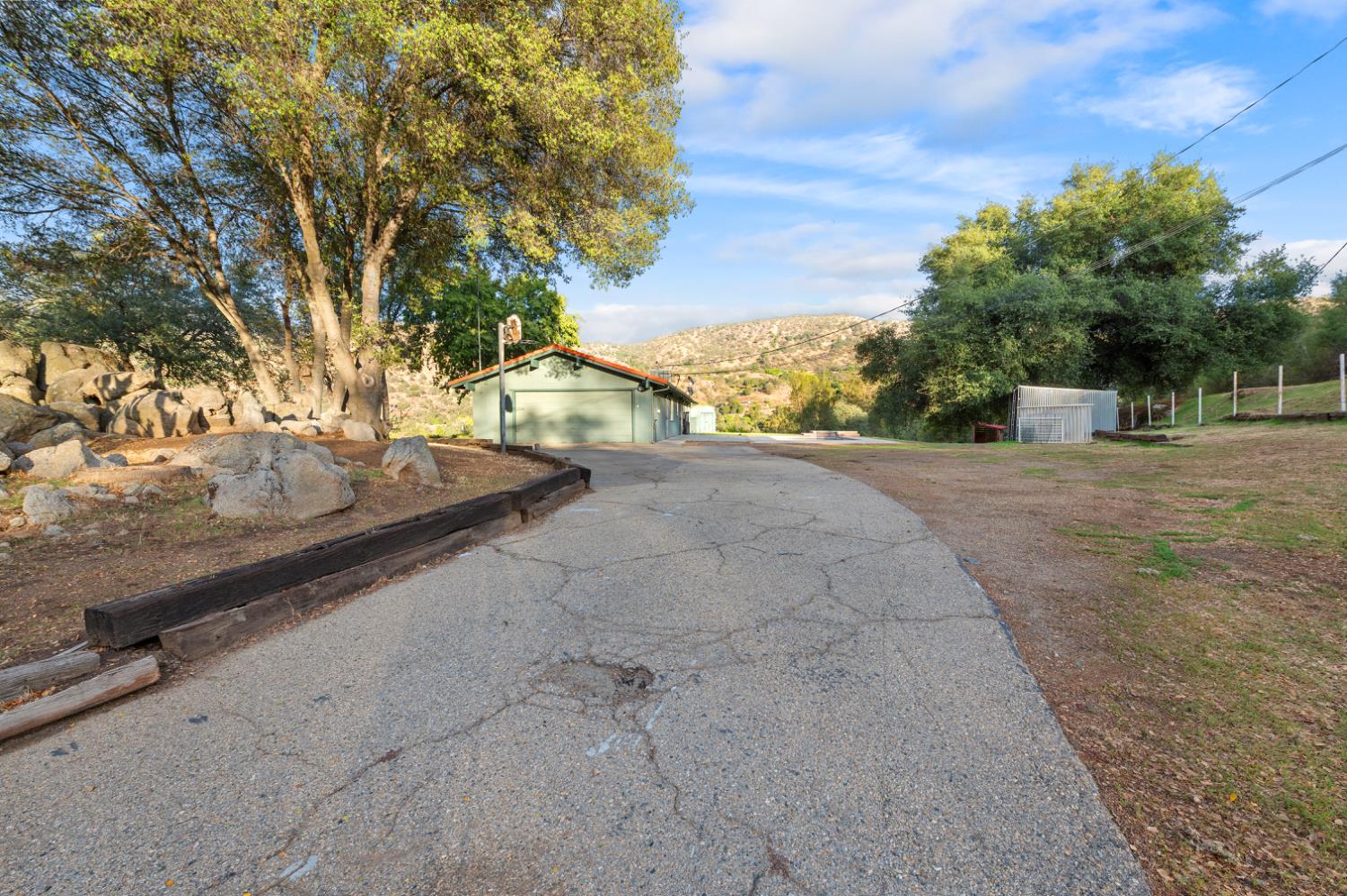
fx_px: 561
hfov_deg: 100.4
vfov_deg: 77.2
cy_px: 448
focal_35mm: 15
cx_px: 674
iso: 250
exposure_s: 1/160
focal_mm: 15
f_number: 9
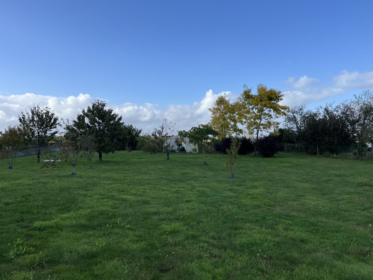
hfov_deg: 67.3
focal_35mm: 26
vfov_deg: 53.1
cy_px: 140
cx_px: 186
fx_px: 280
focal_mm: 5.1
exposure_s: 1/2222
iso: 50
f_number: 1.6
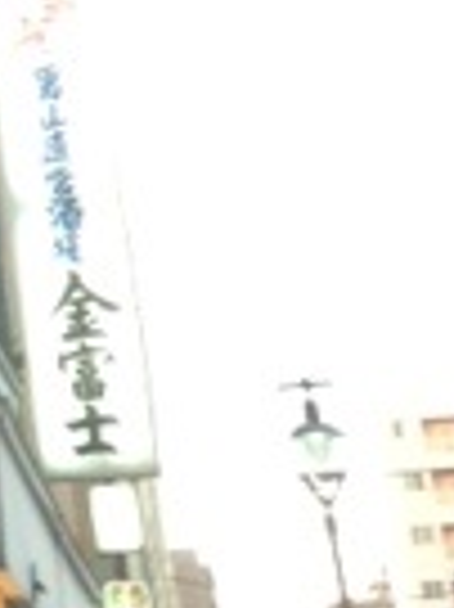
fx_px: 2750
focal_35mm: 157
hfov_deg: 8.8
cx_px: -494
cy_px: -356
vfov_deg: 11.9
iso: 64
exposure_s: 1/20
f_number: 2.4
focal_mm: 4.13
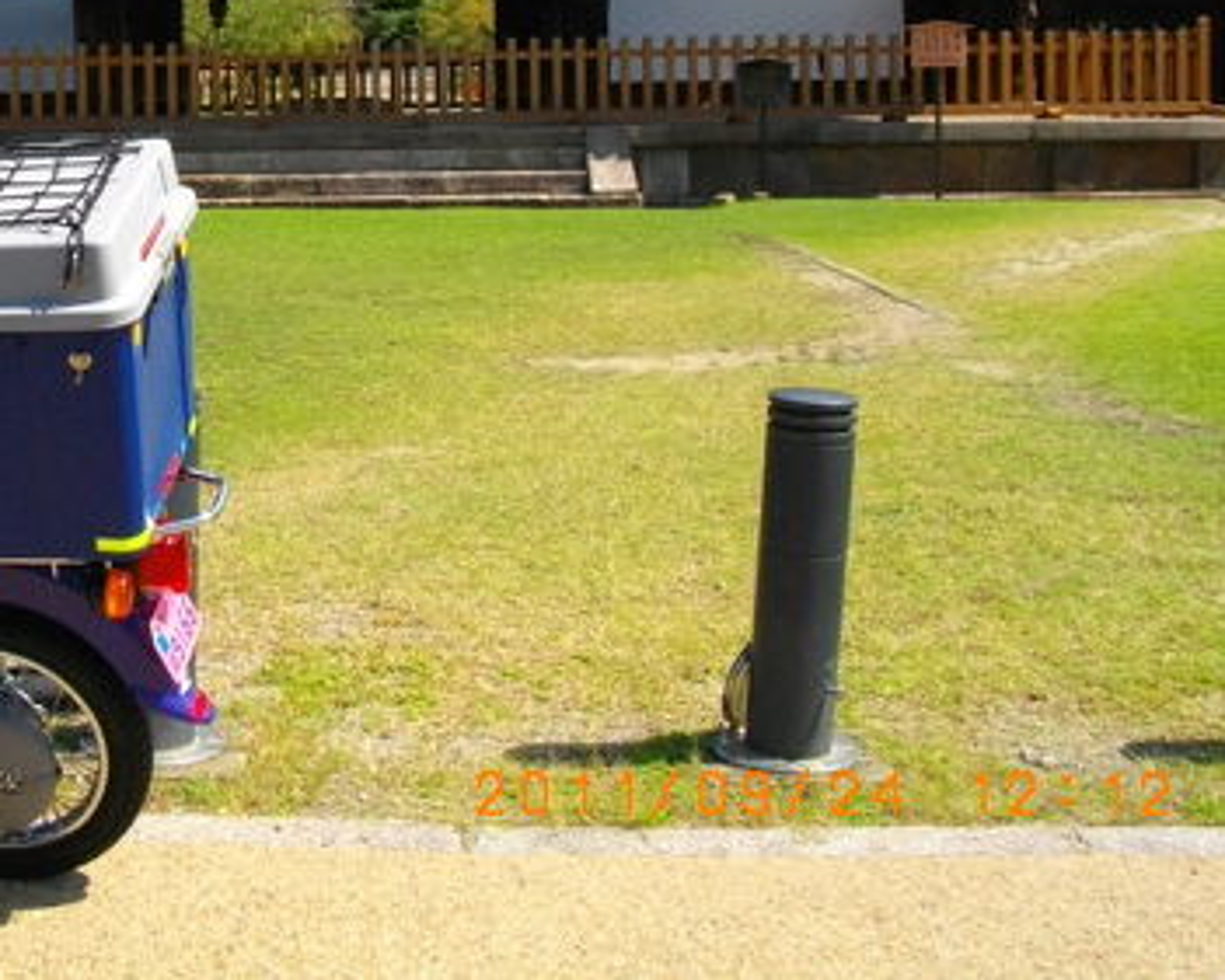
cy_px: 134
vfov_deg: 26.4
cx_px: 269
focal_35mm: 56
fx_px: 2031
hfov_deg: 32.8
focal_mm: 5.7
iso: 100
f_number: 8.8
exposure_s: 1/125
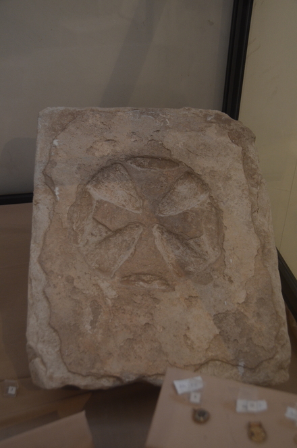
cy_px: 224
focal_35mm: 46
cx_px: 148
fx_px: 578
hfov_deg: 28.8
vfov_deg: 42.4
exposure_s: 1/13
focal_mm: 31
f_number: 4
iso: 800
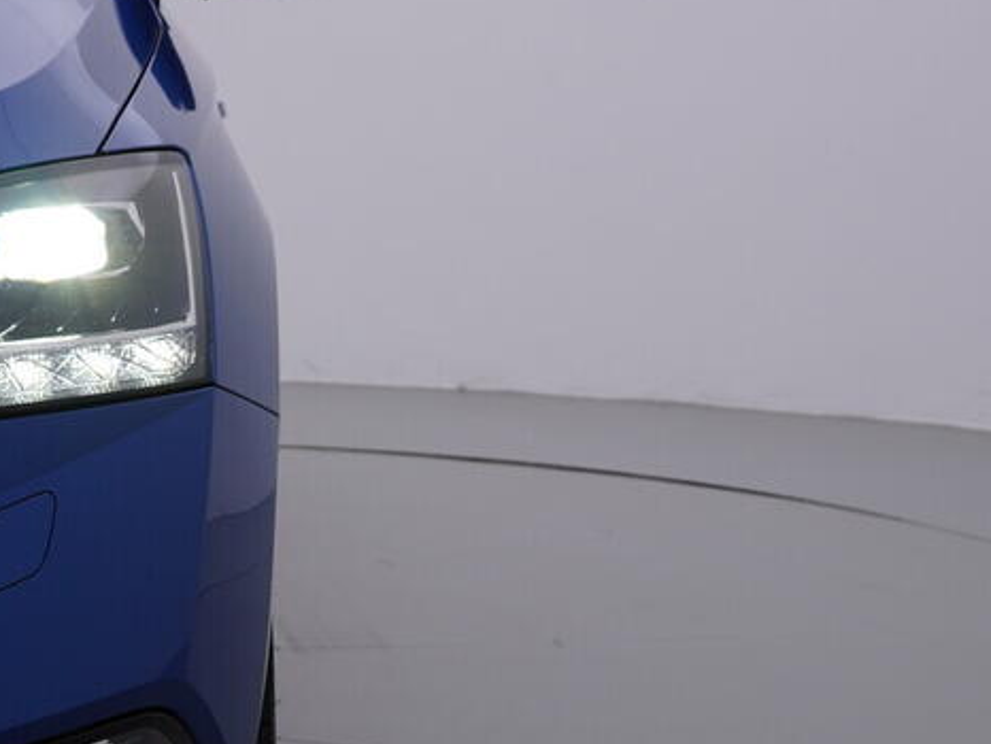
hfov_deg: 25.6
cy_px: 524
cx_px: 400
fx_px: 2177
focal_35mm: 76
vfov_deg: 19.3
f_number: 5
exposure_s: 1/125
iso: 125
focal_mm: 24
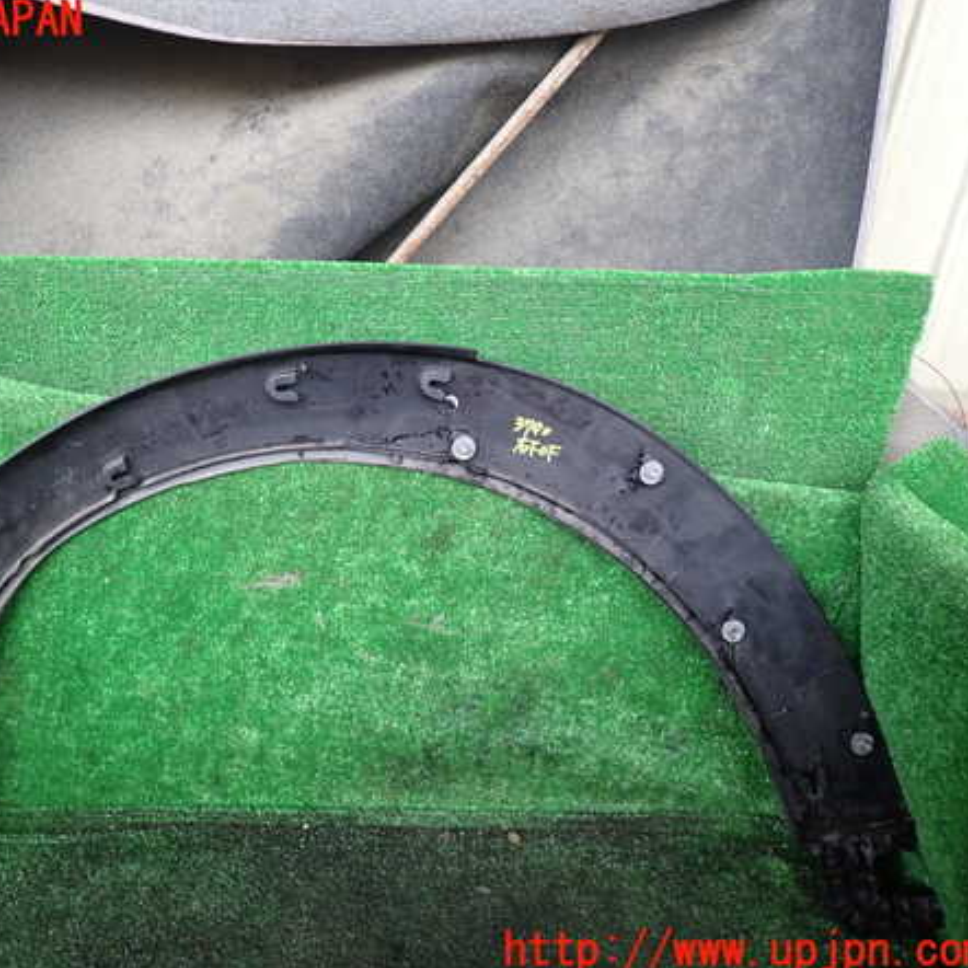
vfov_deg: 54.0
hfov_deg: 53.2
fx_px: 949
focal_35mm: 30
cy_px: 486
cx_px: 342
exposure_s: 1/30
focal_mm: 4.5
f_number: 2
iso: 200
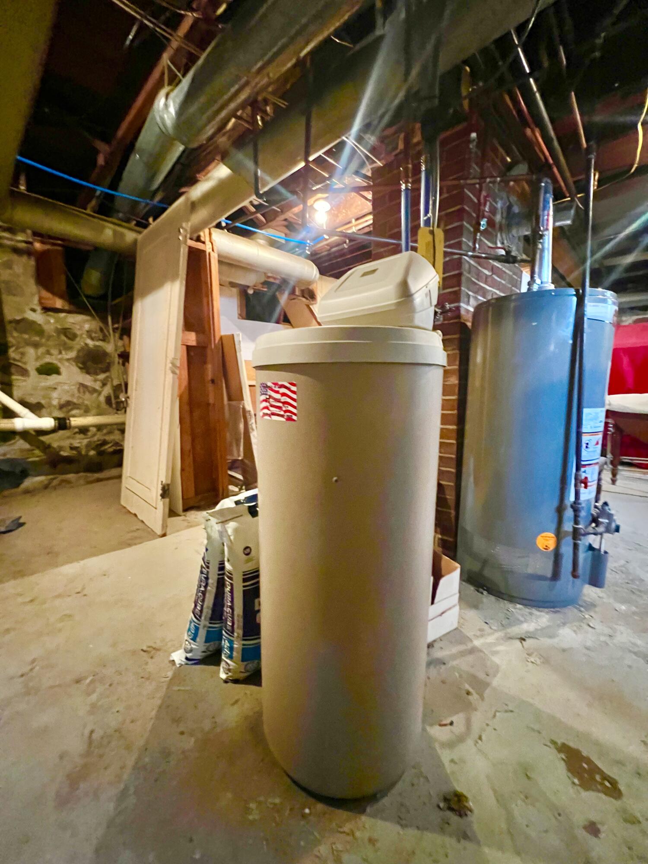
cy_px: 432
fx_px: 324
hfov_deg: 89.9
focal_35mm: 13
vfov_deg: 106.2
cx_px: 324
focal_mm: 1.57
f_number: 1.8
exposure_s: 1/30
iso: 1000
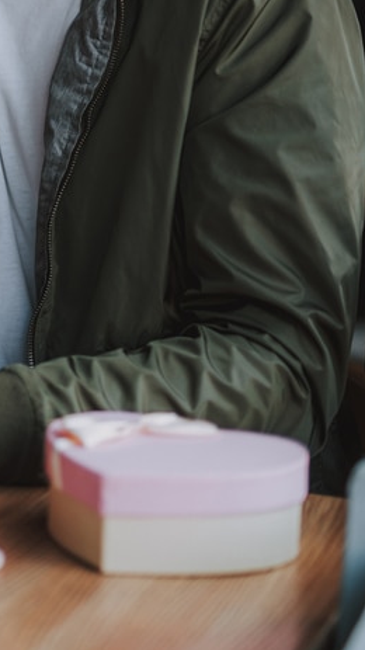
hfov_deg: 8.3
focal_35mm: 142
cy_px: 67
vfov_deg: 15.0
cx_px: -270
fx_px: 2446
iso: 100
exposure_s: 1/250
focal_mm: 50
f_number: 1.4
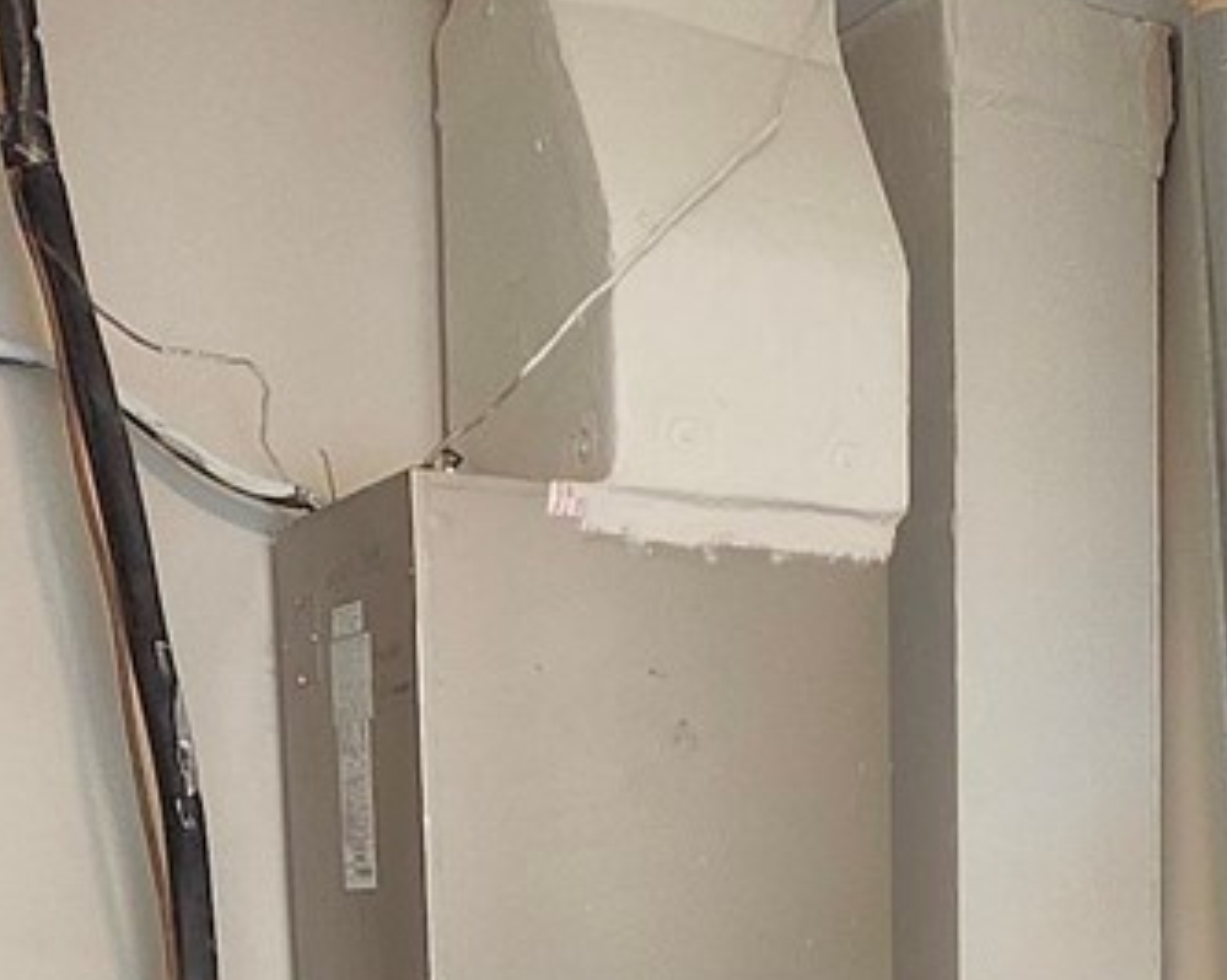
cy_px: 1175
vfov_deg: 22.9
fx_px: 2214
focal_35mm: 61
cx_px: 999
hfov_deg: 30.2
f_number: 2.2
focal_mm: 1.74
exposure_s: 1/60
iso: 320
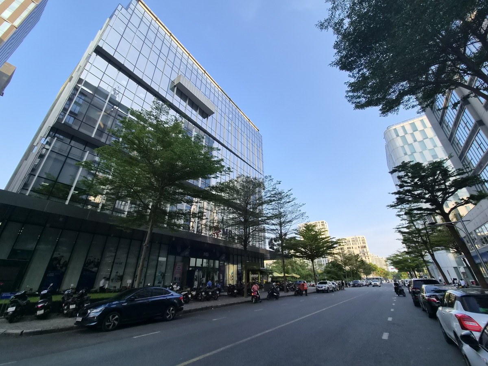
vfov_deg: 89.9
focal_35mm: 13
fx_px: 183
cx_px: 244
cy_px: 183
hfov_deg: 106.2
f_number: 2.2
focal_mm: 2.2
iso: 100
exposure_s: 1/1224
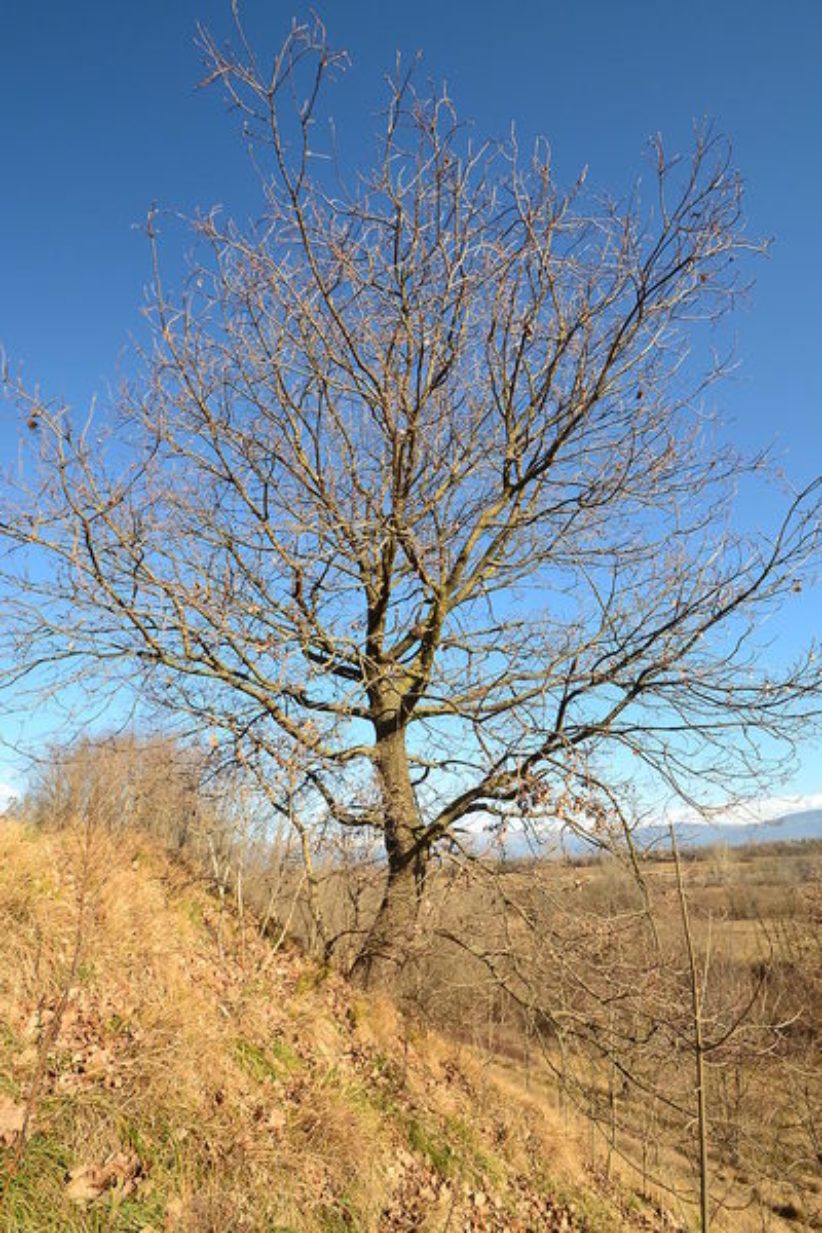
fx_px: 514
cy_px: 616
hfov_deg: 77.3
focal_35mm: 15
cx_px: 411
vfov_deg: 100.4
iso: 400
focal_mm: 10
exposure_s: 1/320
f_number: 10
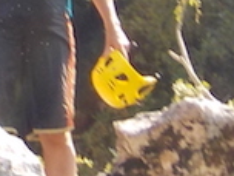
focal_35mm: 478
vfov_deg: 3.1
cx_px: 91
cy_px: -22
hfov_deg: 4.1
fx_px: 3231
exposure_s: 1/160
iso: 125
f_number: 5.3
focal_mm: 9.7
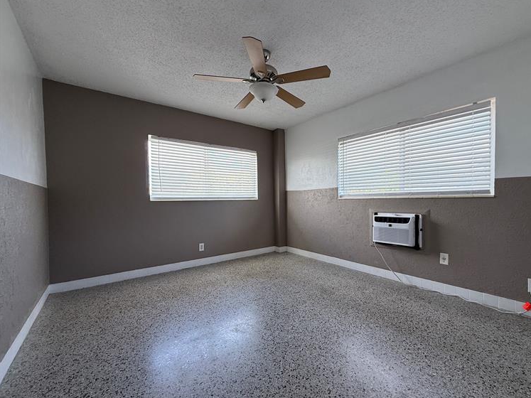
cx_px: 283
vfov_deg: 81.7
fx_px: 230
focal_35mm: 15
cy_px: 204
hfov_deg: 98.0
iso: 80
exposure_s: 1/99
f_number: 2.2
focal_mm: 2.22
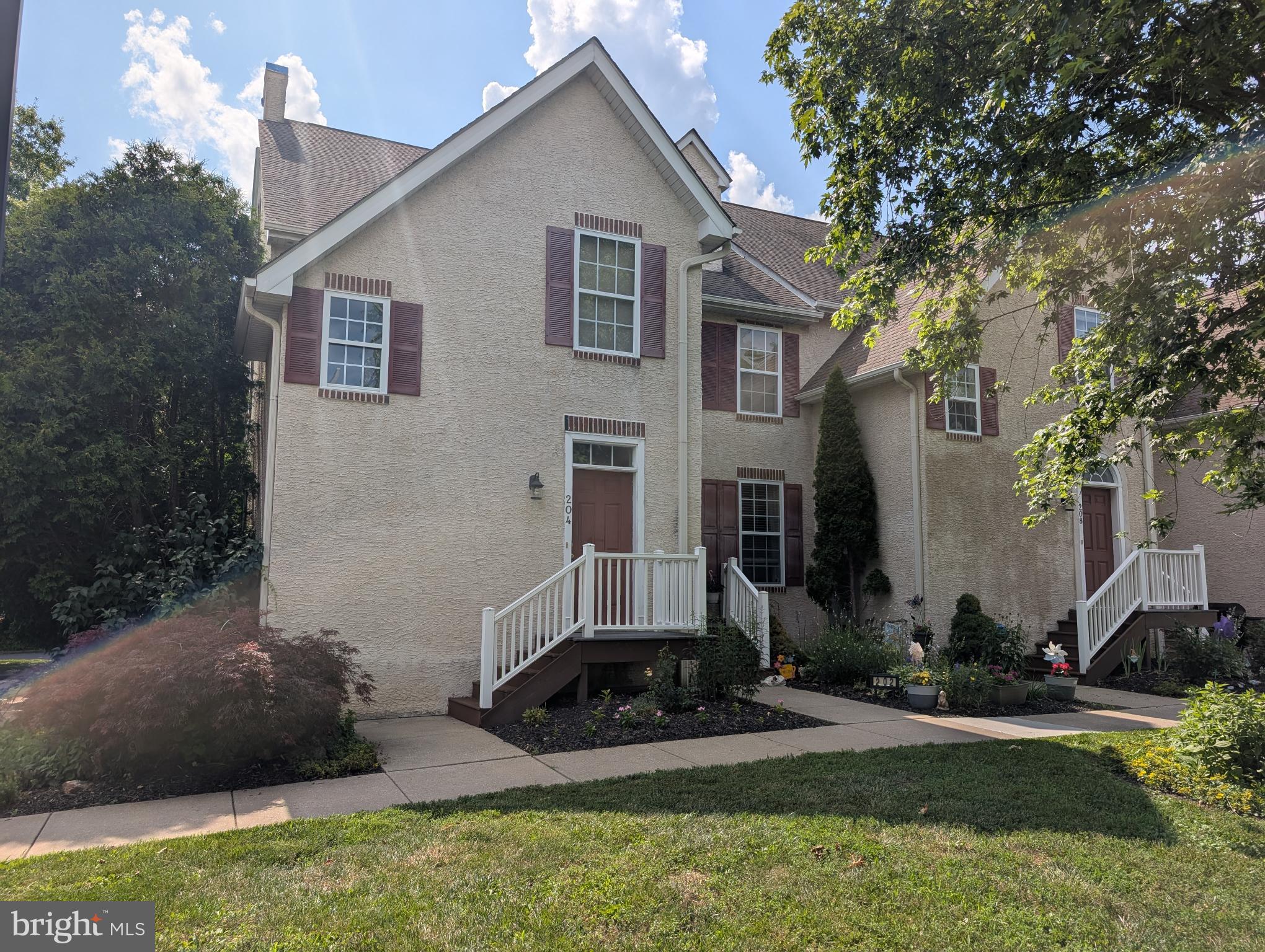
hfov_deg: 71.5
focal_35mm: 24
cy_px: 476
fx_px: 878
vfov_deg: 56.9
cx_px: 632
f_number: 1.68
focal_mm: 6.9
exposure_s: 1/2062
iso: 20
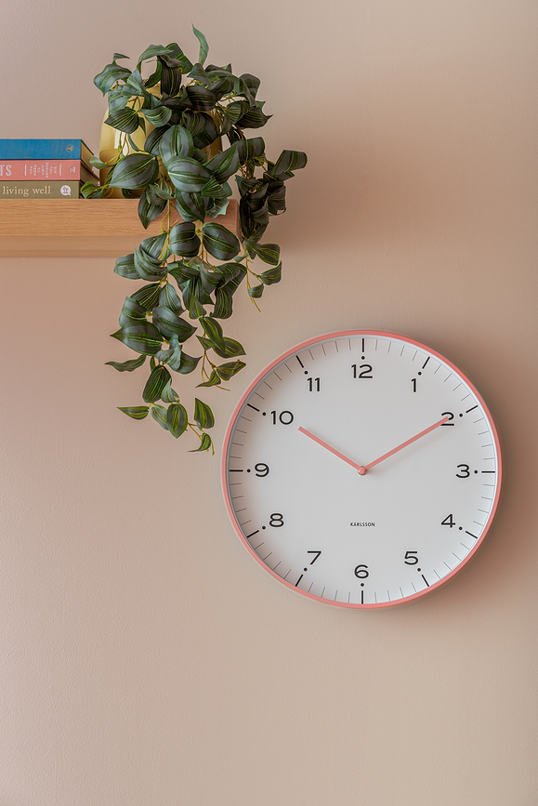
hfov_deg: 14.0
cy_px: 403
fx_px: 2194
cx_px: 269
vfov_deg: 20.8
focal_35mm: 98
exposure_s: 1/125
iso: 160
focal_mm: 98
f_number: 8
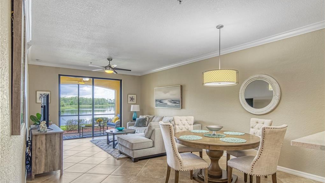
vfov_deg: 55.8
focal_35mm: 20
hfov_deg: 86.6
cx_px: 163
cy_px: 101
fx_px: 172
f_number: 9
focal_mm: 19
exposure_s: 1/15
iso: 125
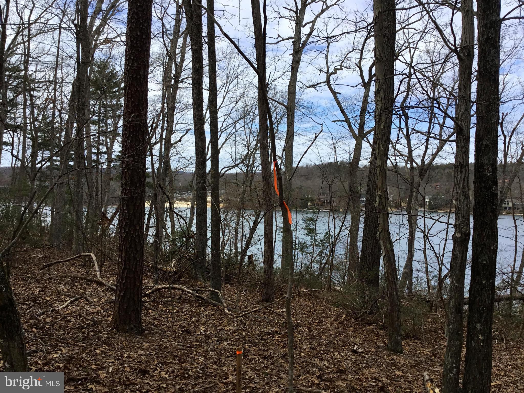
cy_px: 196
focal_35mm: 31
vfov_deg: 45.4
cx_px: 262
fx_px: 469
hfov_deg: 58.4
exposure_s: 1/1087
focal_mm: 3.3
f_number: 2.4
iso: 25
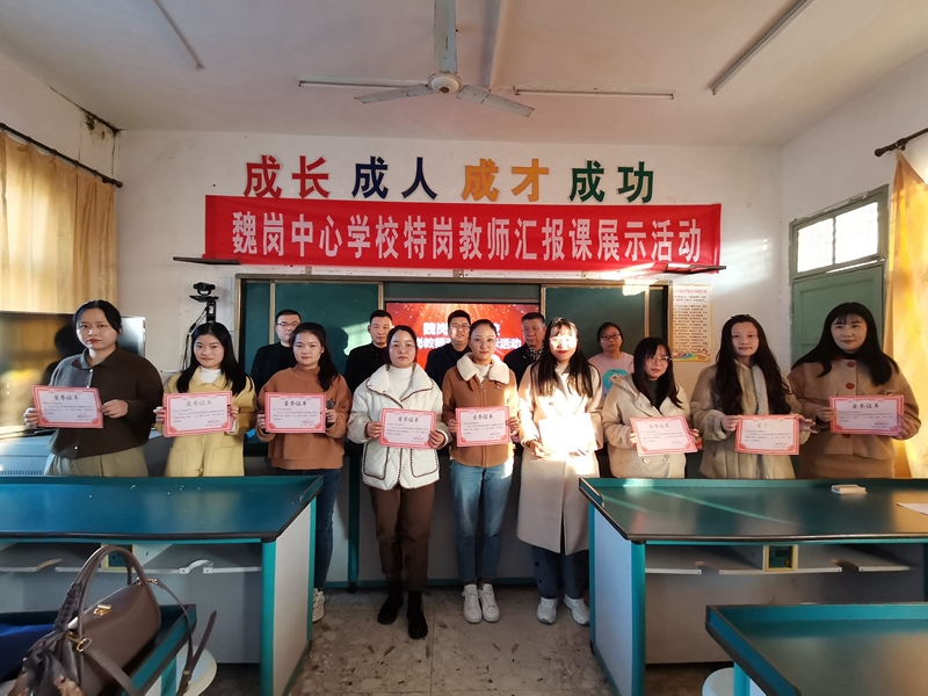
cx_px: 464
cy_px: 348
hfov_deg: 91.0
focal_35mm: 17
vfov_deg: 74.7
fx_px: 456
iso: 320
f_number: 2.4
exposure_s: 1/33.3
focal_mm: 1.78
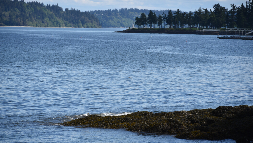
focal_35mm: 210
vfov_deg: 5.8
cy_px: 77
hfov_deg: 10.3
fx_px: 1409
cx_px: 127
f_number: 7.1
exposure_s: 1/400
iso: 100
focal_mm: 200
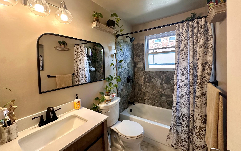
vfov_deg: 74.5
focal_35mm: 15
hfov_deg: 101.5
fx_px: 99
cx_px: 122
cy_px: 66
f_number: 2.2
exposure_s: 1/120
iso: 250
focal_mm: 2.22
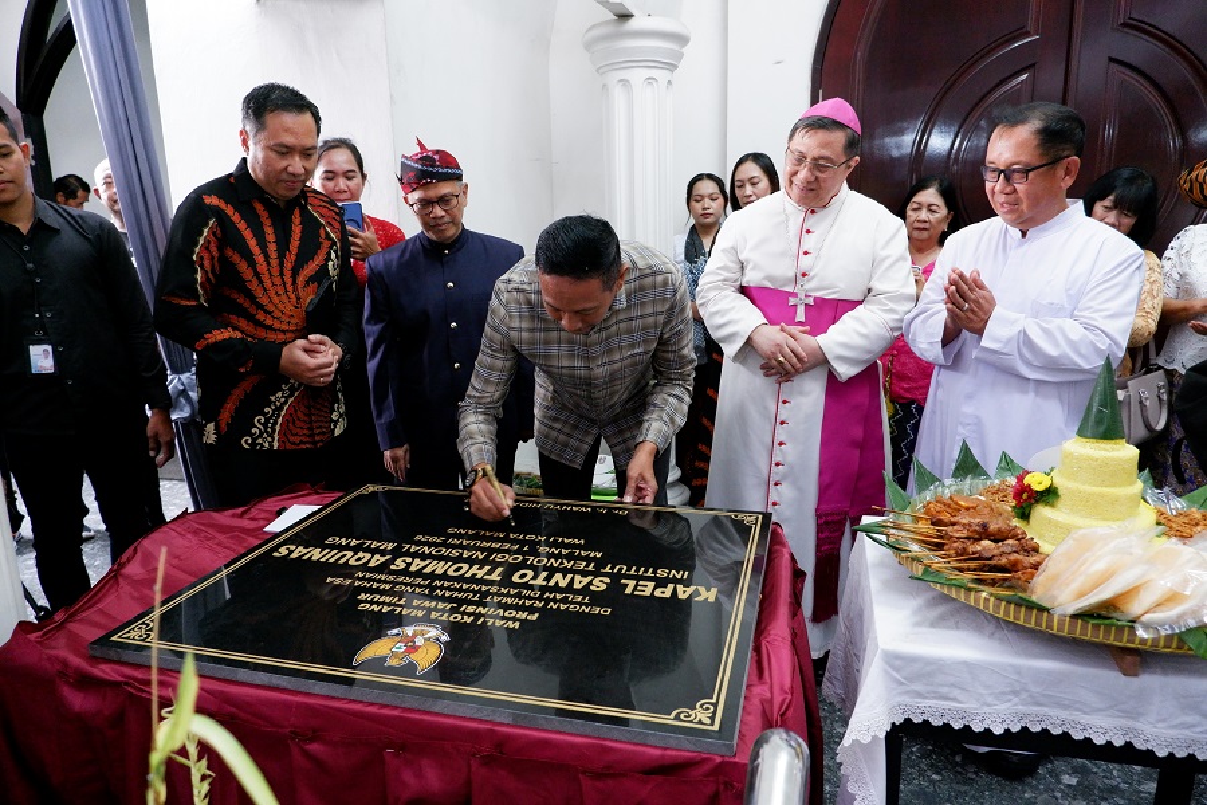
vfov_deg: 55.1
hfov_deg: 76.1
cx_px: 604
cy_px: 402
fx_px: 771
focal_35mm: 23
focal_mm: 15
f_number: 3.5
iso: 3200
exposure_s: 1/140
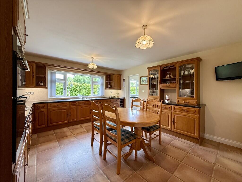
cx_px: 121
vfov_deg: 85.7
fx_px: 98
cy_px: 91
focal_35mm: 14
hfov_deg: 102.1
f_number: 2.2
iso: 100
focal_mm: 2.22
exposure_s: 1/100
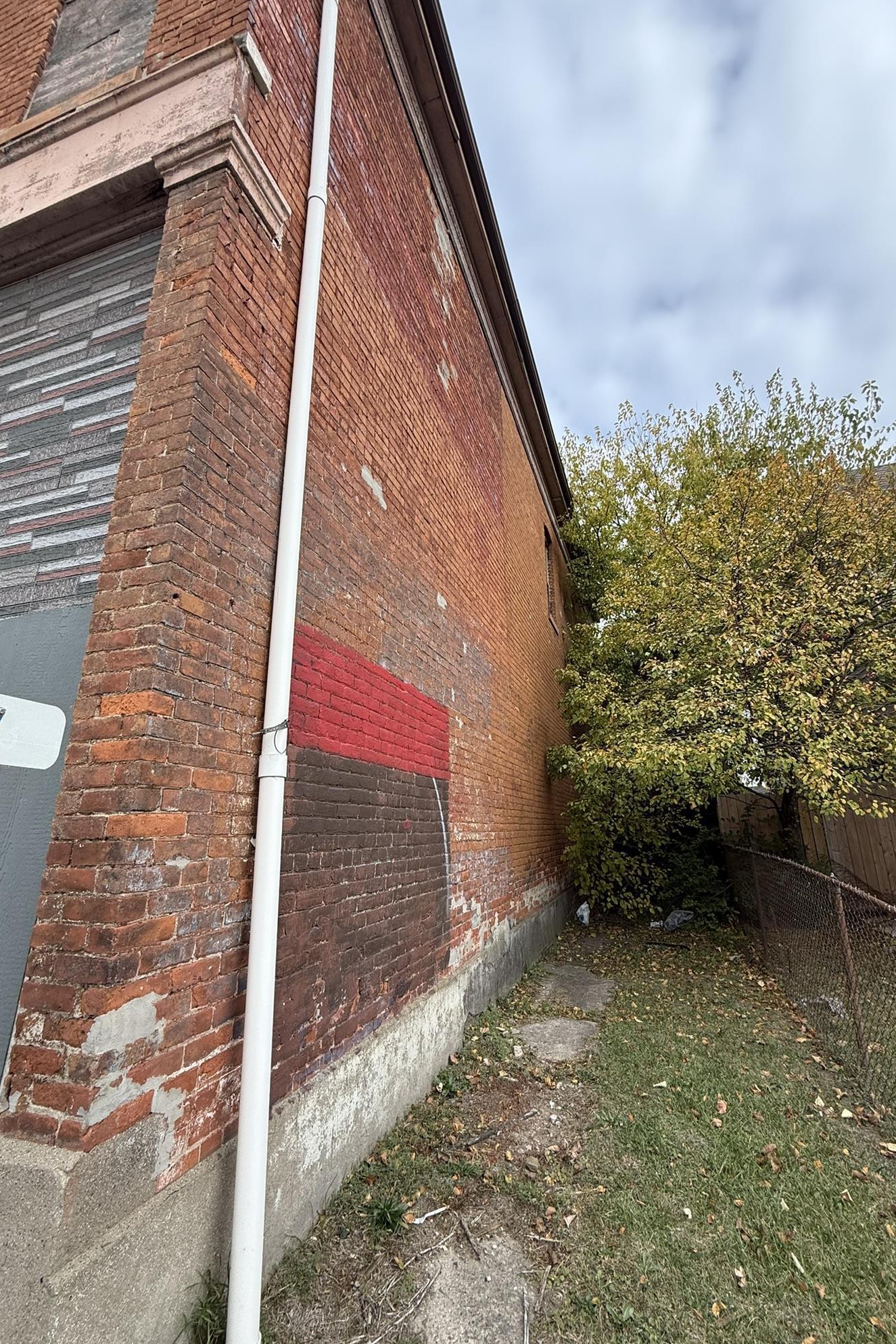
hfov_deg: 77.3
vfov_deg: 100.4
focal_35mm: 15
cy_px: 666
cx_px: 469
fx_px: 560
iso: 50
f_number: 2.2
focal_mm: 2.22
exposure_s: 1/411
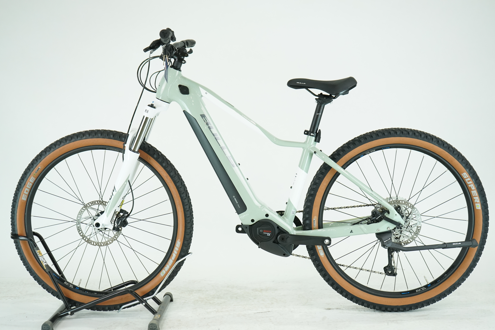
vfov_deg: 24.2
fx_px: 770
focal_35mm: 56
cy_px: 165
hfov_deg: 35.6
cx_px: 248
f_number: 5.6
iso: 1600
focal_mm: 56
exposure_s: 1/200
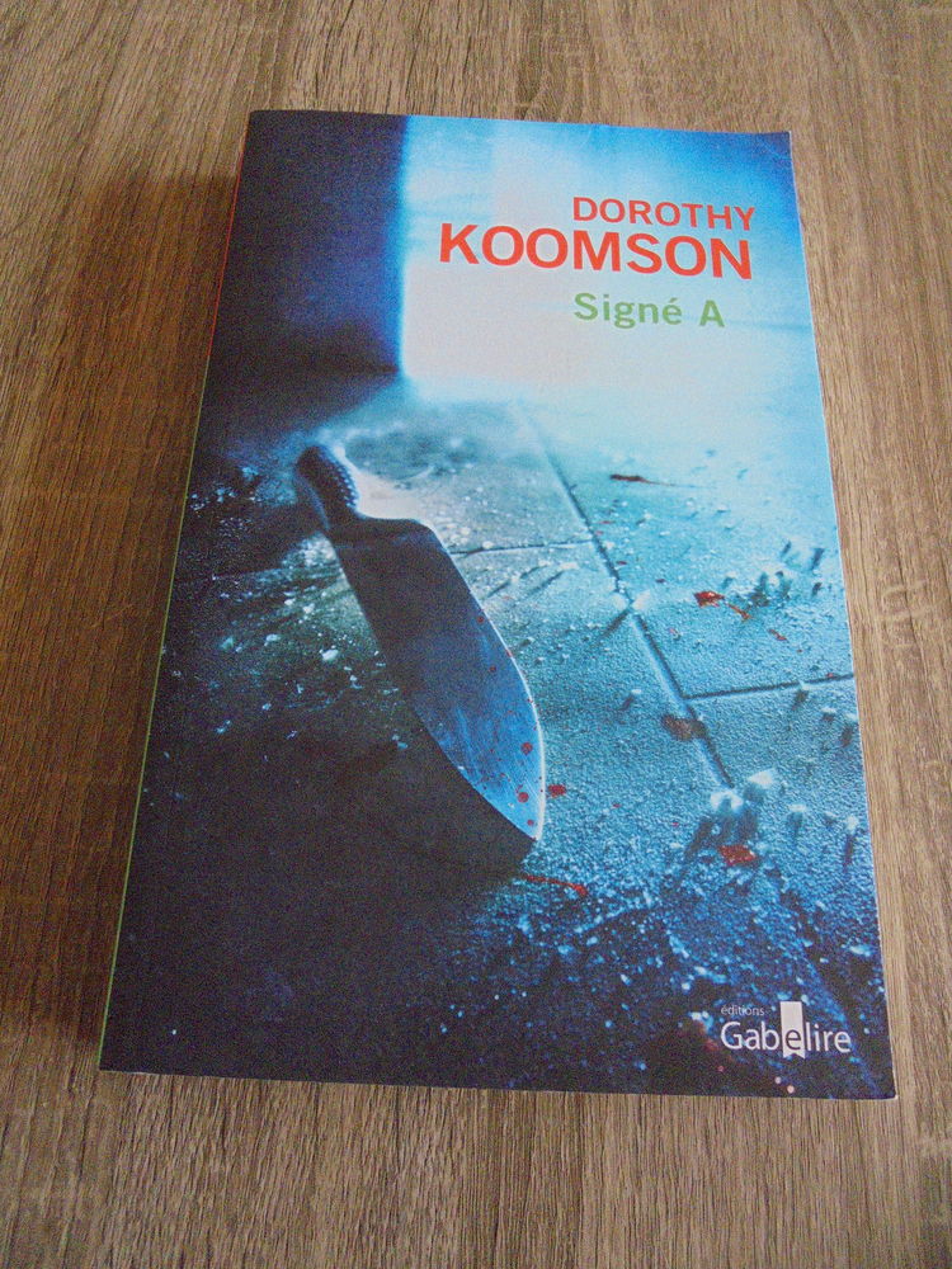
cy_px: 634
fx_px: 953
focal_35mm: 26
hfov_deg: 53.1
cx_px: 476
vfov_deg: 67.3
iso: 800
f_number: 3.5
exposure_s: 1/250
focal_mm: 4.6
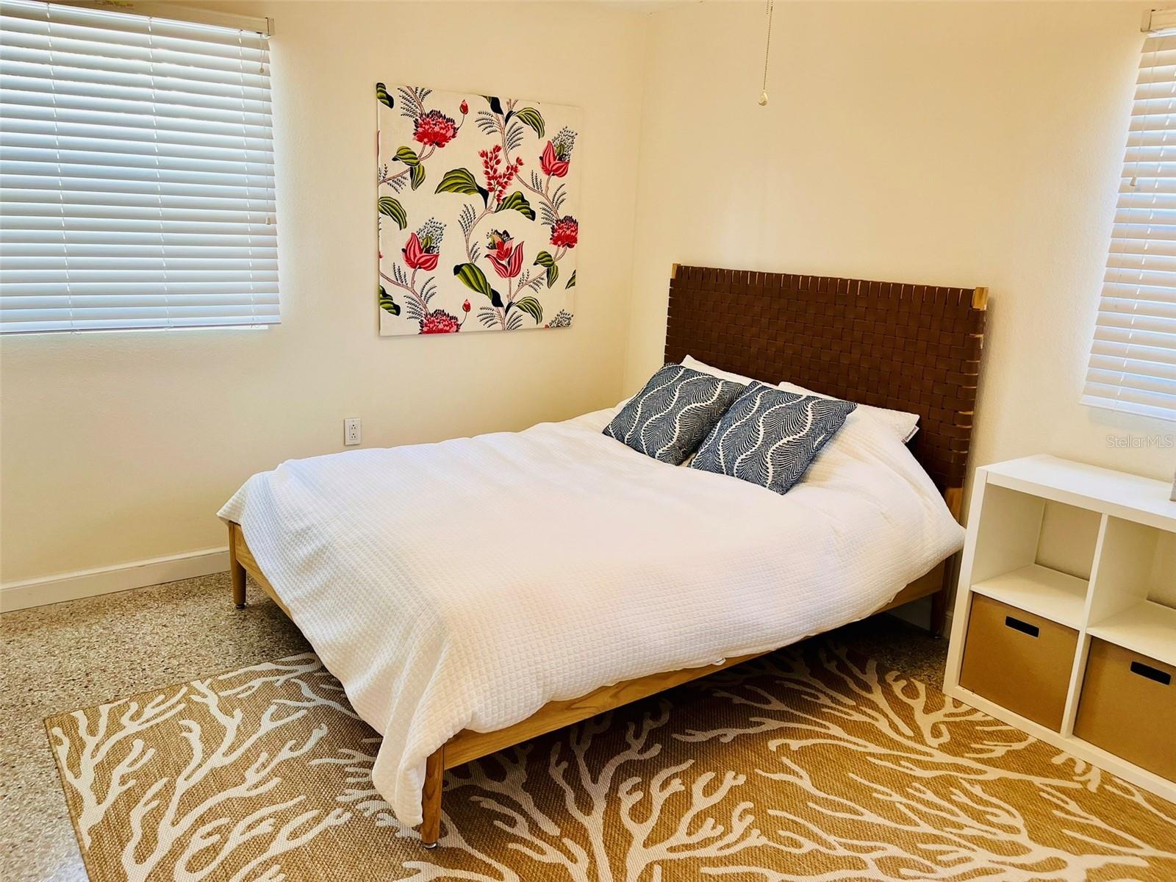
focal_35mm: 26
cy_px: 441
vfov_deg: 53.1
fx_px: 883
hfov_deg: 67.3
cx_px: 588
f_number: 1.6
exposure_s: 1/60
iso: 80
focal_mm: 5.1
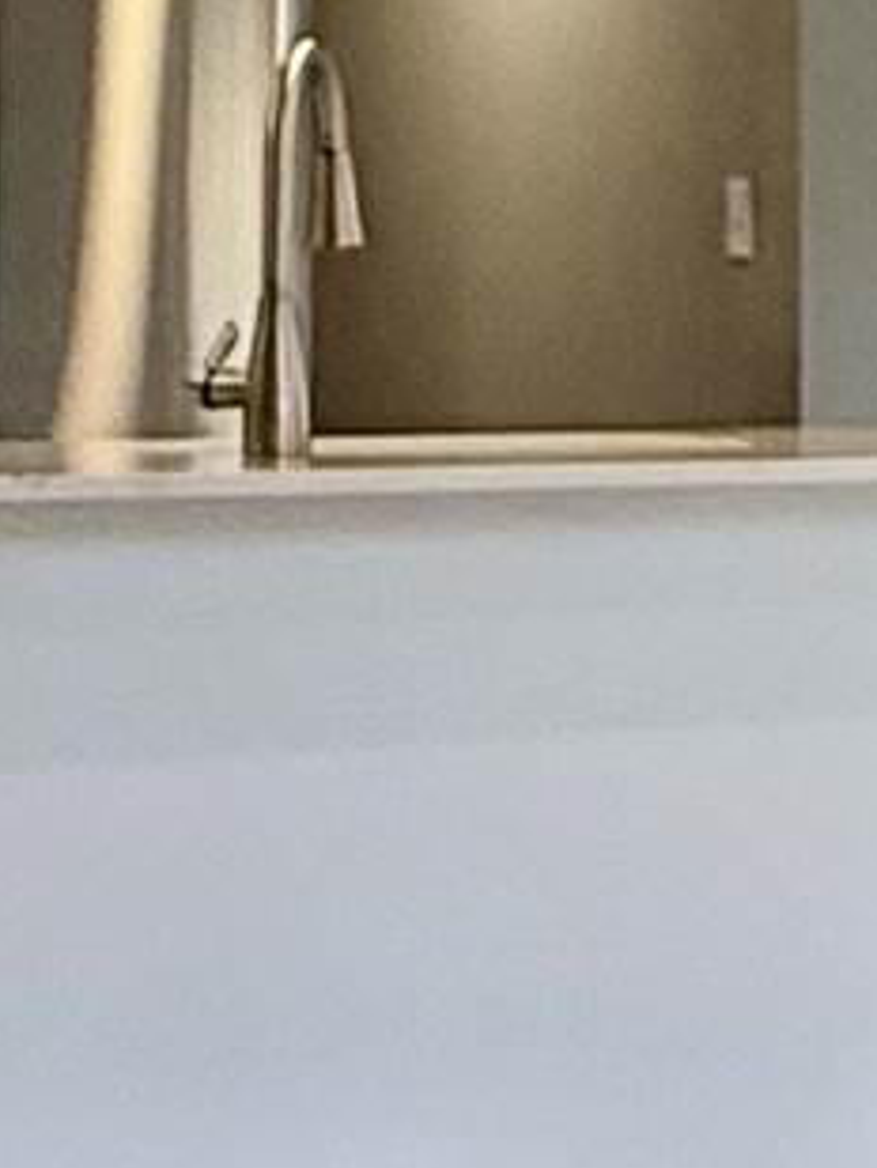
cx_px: 2351
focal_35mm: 139
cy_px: 291
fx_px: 4692
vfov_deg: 14.1
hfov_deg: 9.2
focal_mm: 2.22
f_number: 2.2
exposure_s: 1/120
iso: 125
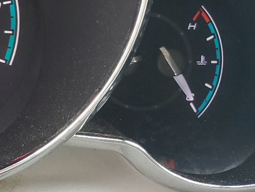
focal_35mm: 83
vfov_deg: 17.7
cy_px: 54
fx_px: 612
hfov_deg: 20.0
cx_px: -138
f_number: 1.5
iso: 60
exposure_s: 1/120
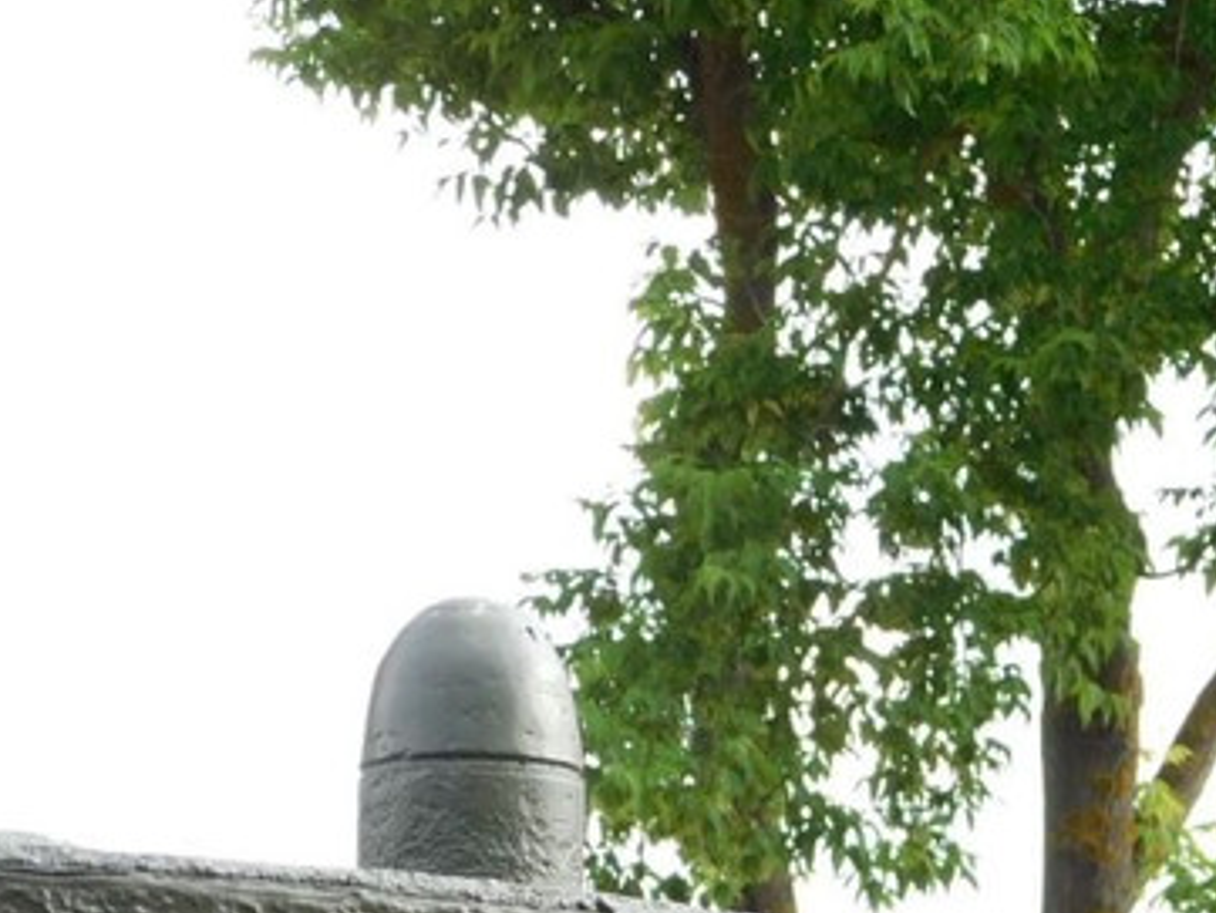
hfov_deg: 10.1
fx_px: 6852
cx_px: 888
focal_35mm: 195
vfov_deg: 7.5
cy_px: 1317
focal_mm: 11.7
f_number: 4.2
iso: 125
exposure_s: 1/160
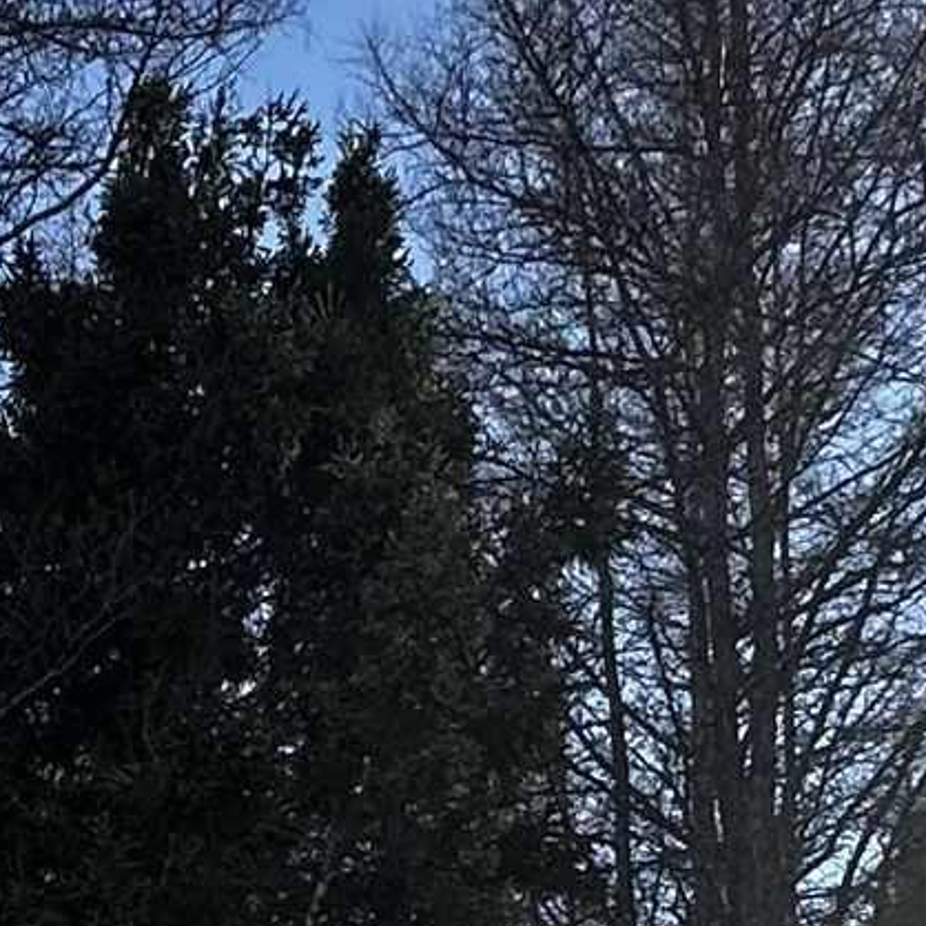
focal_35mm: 91
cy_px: 1701
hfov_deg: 18.6
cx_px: 27
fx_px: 2754
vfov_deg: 16.0
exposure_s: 1/729
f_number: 2.2
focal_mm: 2.22
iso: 40
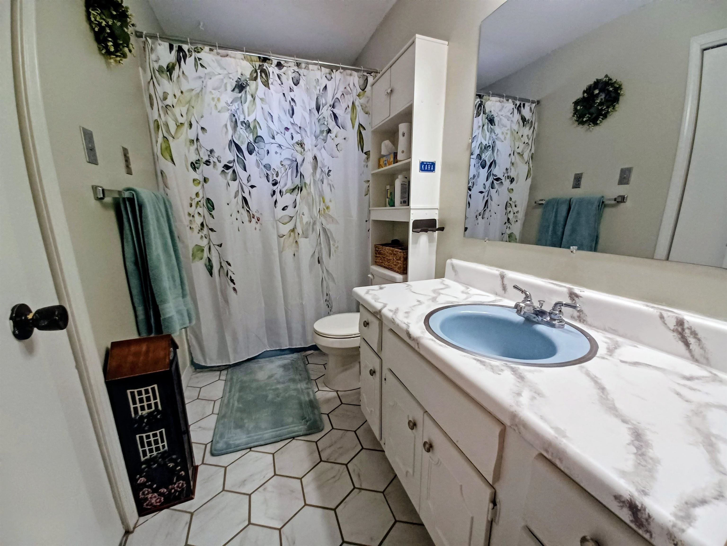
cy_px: 273
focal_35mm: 13
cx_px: 364
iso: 160
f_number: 2.2
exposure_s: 1/60
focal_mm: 1.42
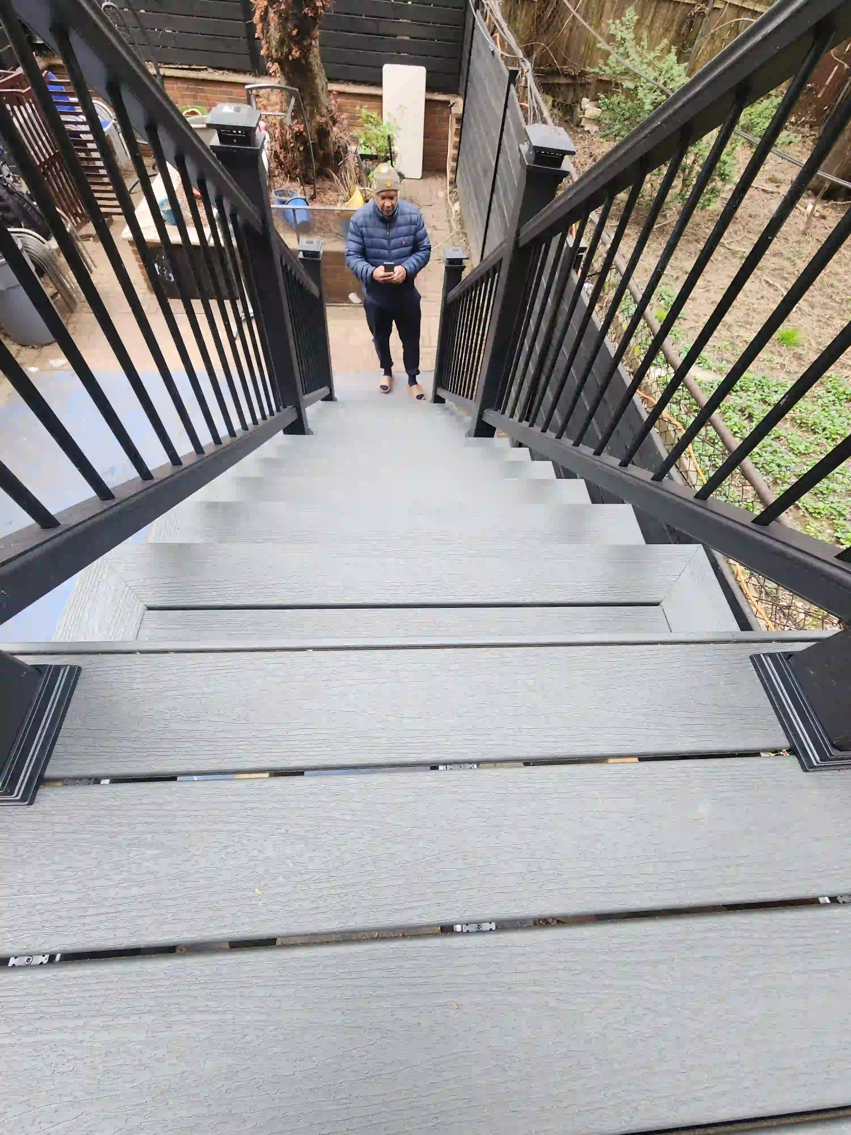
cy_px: 568
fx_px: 426
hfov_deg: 89.9
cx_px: 426
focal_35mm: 13
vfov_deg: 106.2
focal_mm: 2.2
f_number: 2.2
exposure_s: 1/120
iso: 100
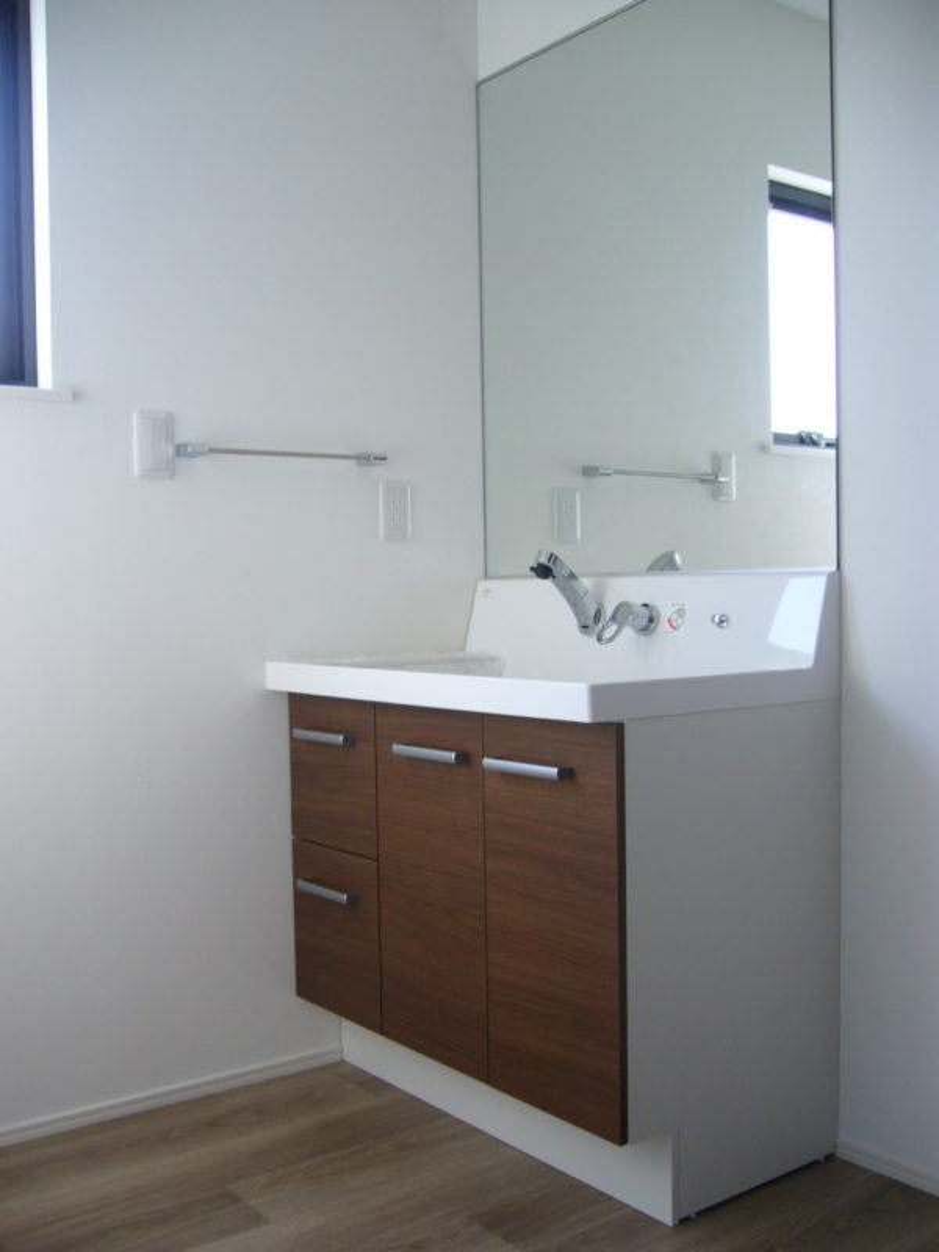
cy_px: 626
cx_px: 470
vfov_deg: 52.6
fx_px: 1266
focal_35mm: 35
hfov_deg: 40.7
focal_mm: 5.8
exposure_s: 1/30
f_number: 2.8
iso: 80
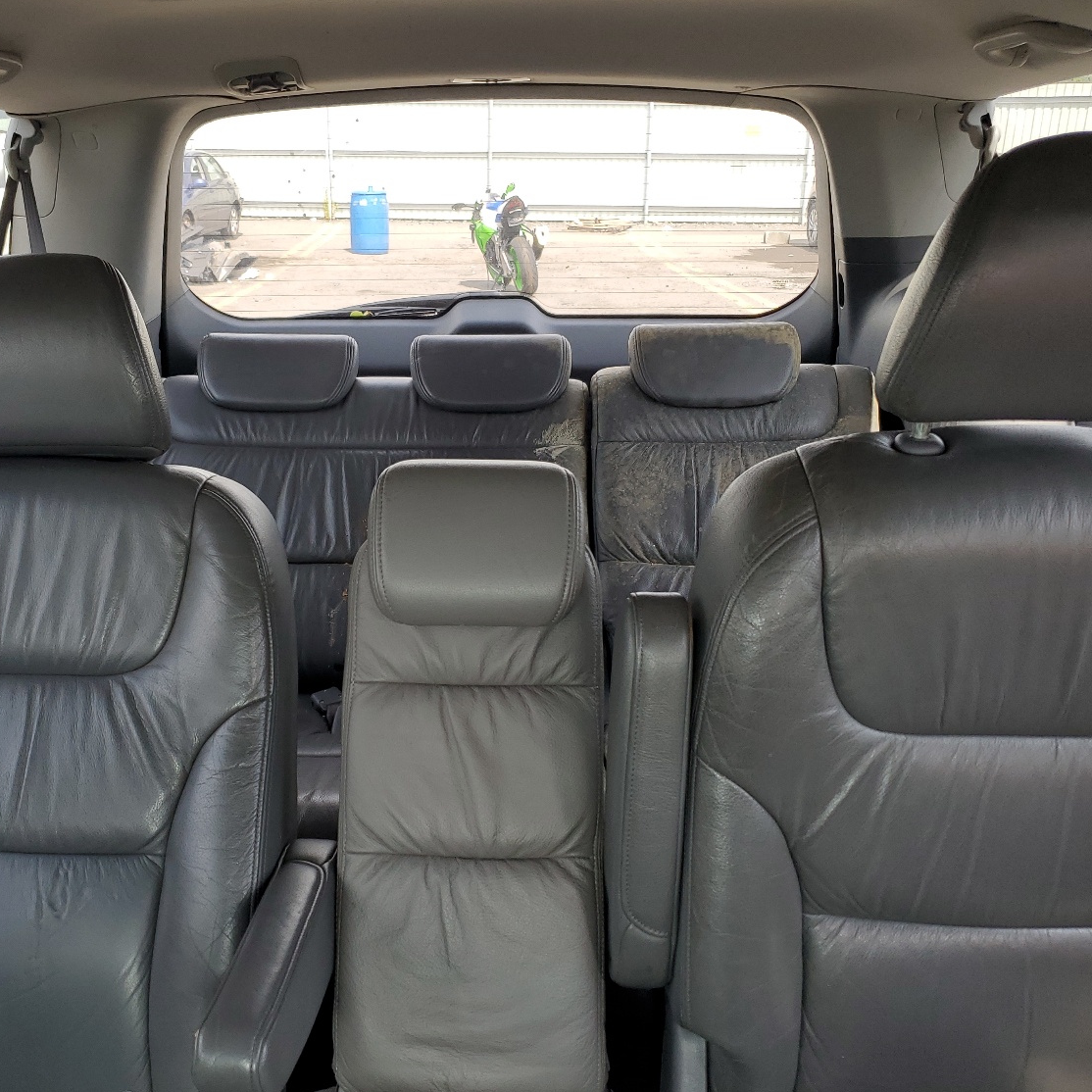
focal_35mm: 33
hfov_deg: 49.5
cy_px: 578
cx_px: 441
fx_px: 1178
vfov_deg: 49.7
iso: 50
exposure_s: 1/172
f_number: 1.5
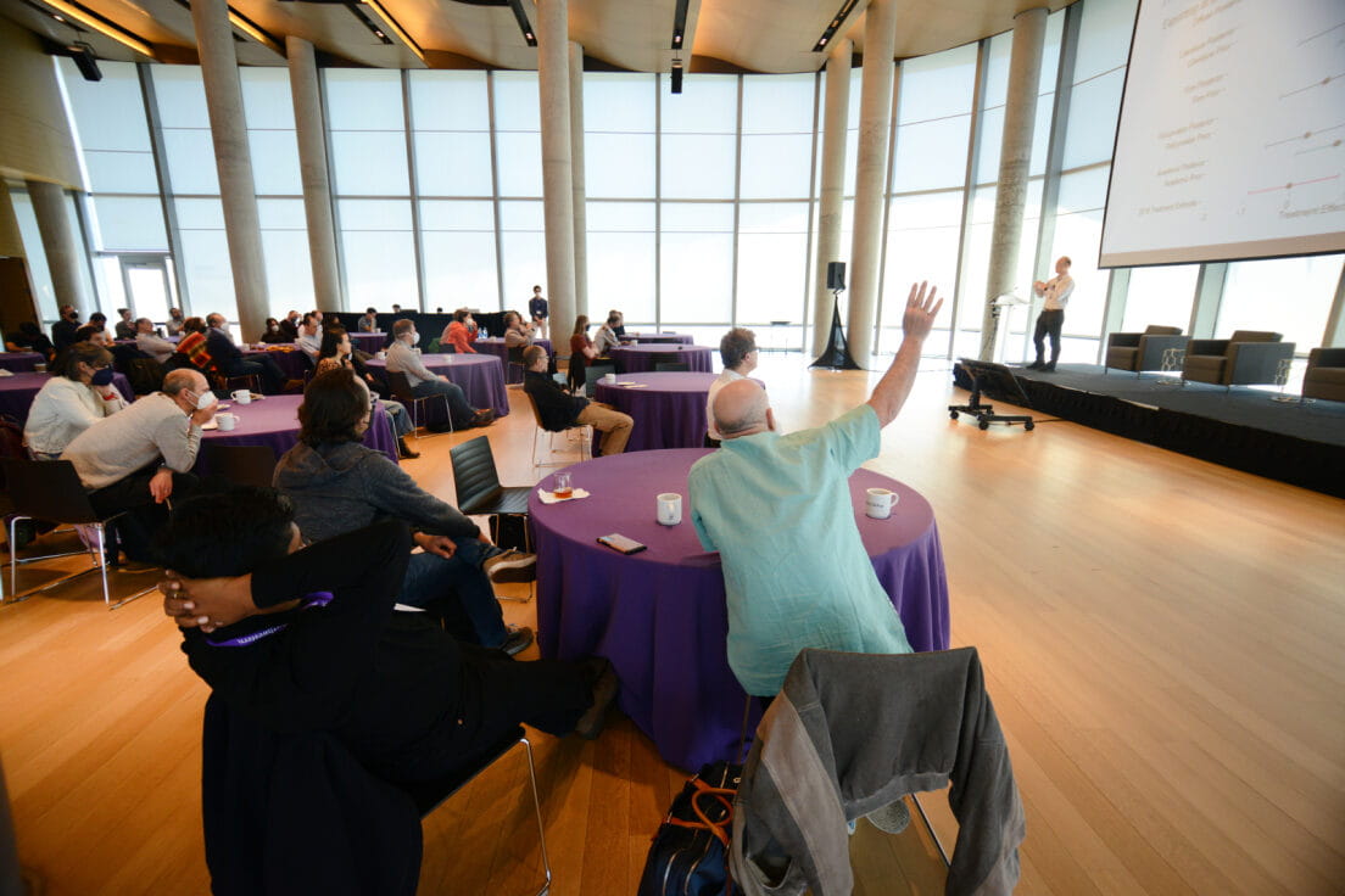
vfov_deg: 70.4
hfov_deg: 93.3
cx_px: 672
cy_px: 448
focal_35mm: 17
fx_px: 635
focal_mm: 17
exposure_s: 1/80
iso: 800
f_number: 5
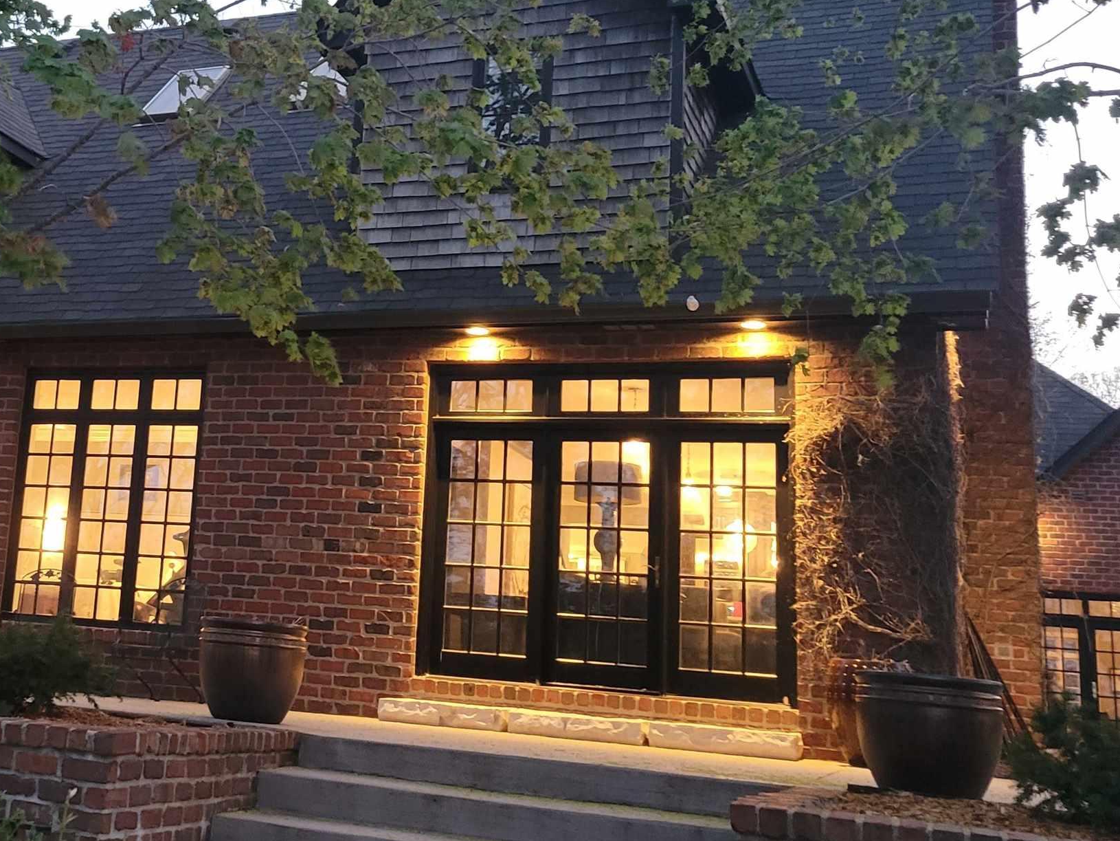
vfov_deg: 29.6
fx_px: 1586
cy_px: 349
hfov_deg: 37.2
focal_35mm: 49
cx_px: 188
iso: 500
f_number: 1.8
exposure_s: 1/40
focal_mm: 5.4
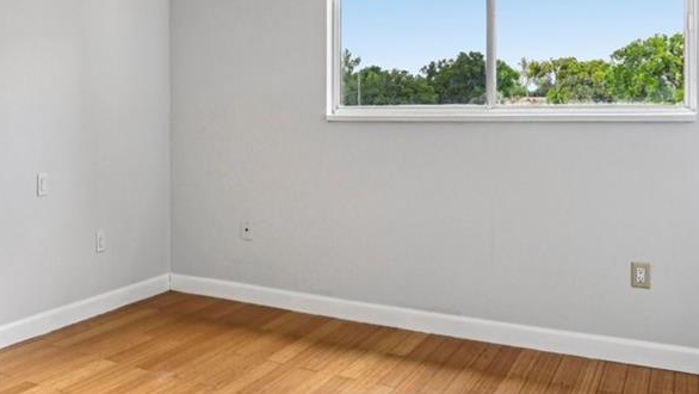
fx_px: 742
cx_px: 138
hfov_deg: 47.7
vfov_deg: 29.5
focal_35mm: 40
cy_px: 129
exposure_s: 1/20
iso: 400
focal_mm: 14
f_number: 8
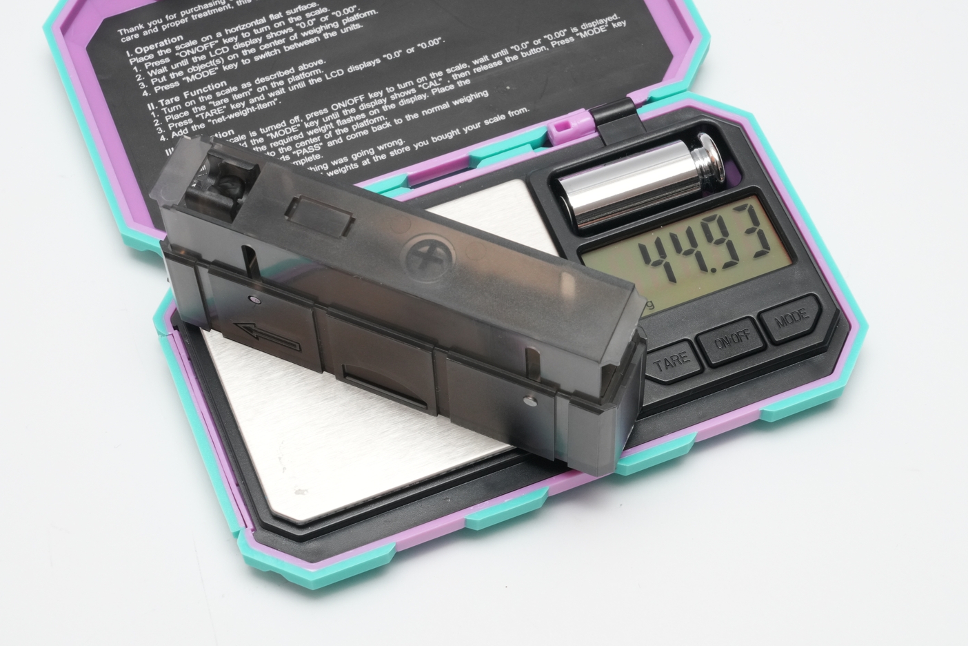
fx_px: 2420
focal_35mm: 90
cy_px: 313
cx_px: 496
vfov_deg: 15.2
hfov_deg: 22.6
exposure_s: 1/60
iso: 1600
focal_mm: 78
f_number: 22
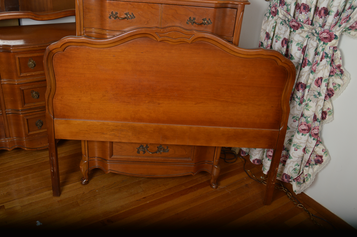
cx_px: 178
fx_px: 342
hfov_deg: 55.1
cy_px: 118
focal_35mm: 34
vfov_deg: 38.3
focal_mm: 23
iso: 100
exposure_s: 1/250
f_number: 5.6
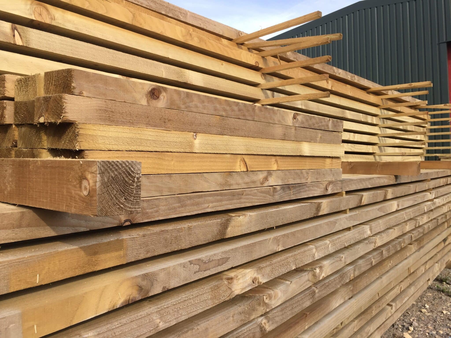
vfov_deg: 48.2
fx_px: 378
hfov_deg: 61.7
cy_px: 169
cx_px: 226
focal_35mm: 29
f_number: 2.2
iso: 32
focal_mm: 4.15
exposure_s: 1/775
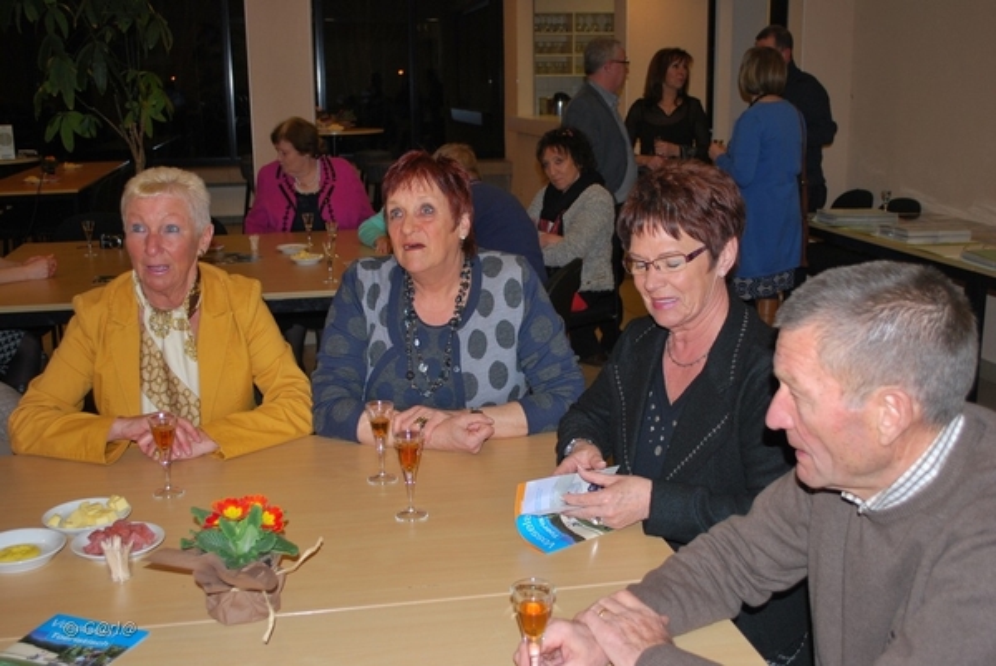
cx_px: 498
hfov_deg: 49.5
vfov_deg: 34.3
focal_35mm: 39
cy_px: 333
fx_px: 1080
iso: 200
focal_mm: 26
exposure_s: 1/60
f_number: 4.5
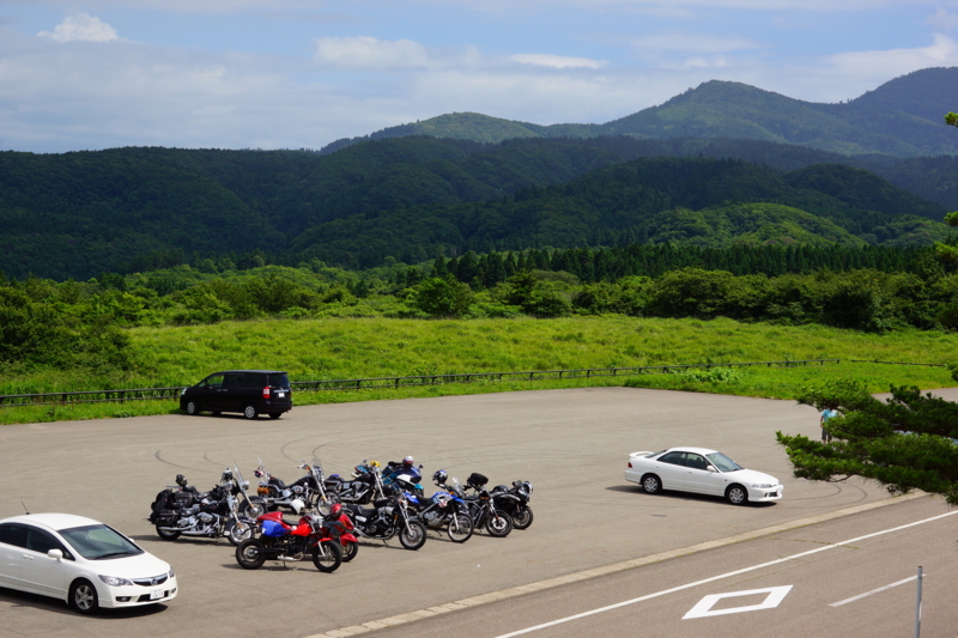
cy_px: 319
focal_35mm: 63
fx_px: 1676
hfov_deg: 31.9
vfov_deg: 21.6
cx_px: 479
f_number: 9
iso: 100
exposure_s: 1/320
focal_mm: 42
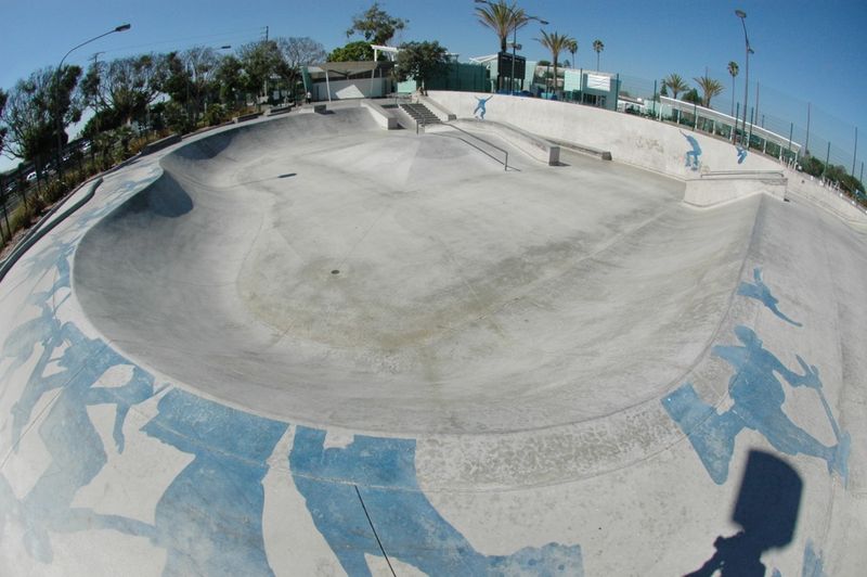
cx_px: 434
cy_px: 288
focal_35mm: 16
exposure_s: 1/800
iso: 800
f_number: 14
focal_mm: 10.5
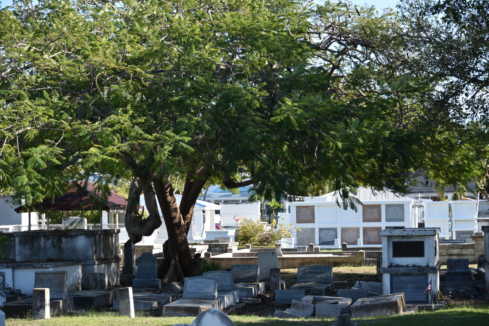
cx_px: 244
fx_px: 1331
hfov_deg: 20.8
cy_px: 163
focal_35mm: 98
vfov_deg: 14.0
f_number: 5.6
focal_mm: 98
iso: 100
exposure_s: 1/200
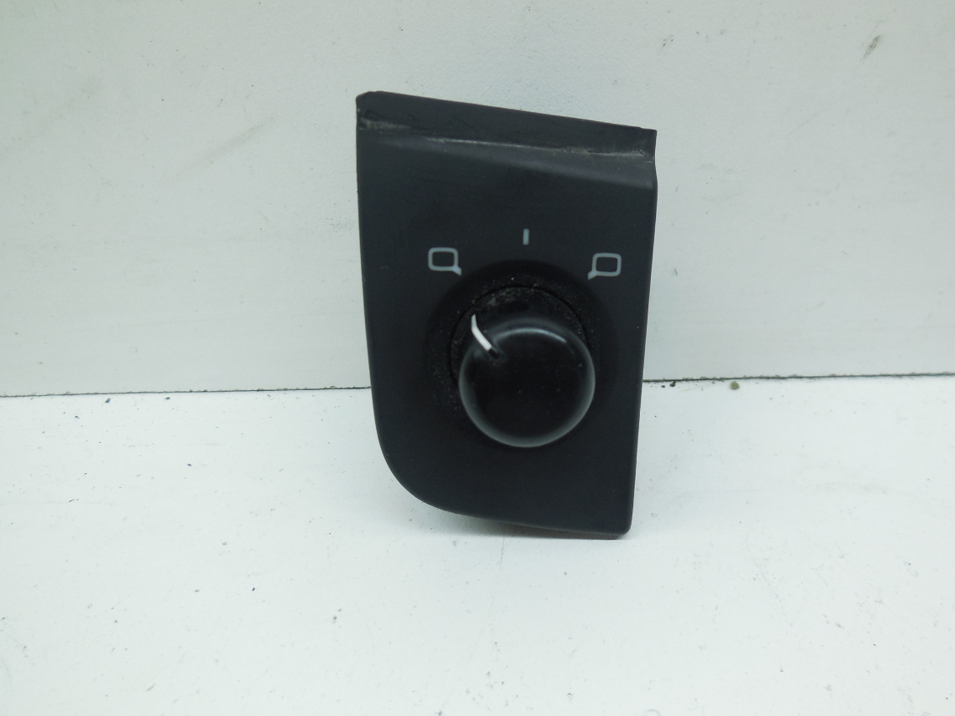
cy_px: 363
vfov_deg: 49.7
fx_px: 772
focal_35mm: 28
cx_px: 497
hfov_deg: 63.4
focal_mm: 4.5
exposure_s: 1/100
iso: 125
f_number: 3.1
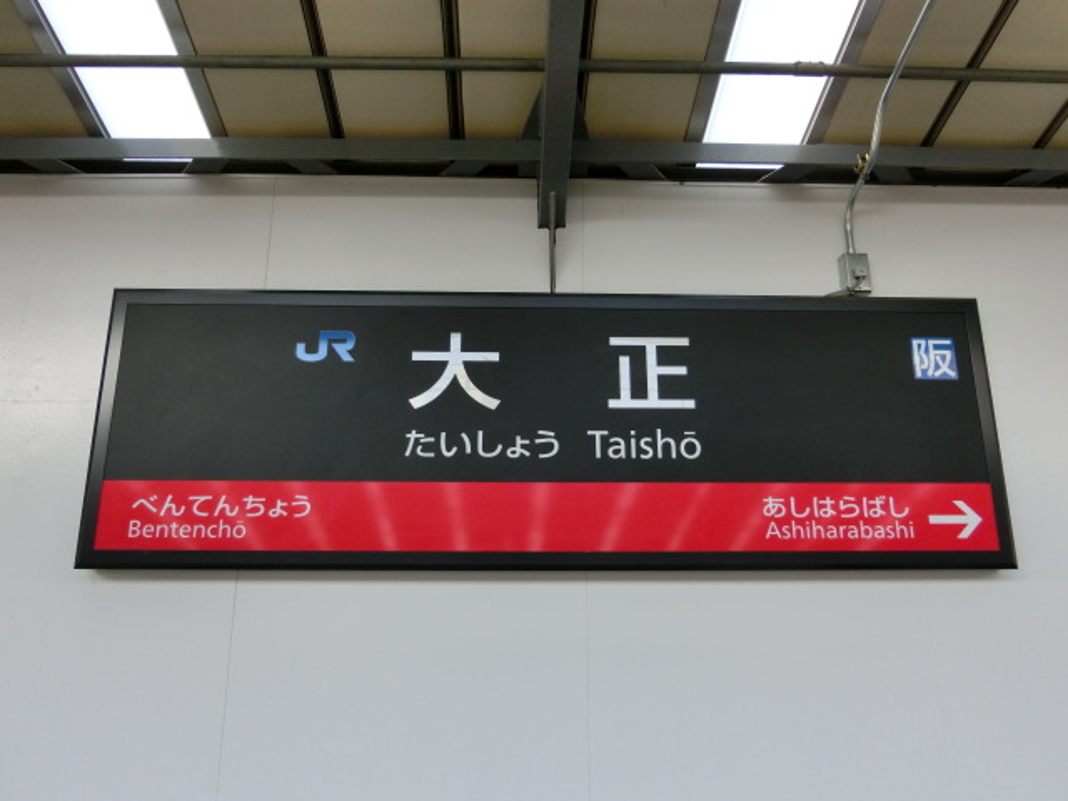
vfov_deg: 54.9
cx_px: 534
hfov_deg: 69.4
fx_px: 771
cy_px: 400
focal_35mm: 25
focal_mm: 4.5
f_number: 3.5
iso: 125
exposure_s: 1/125
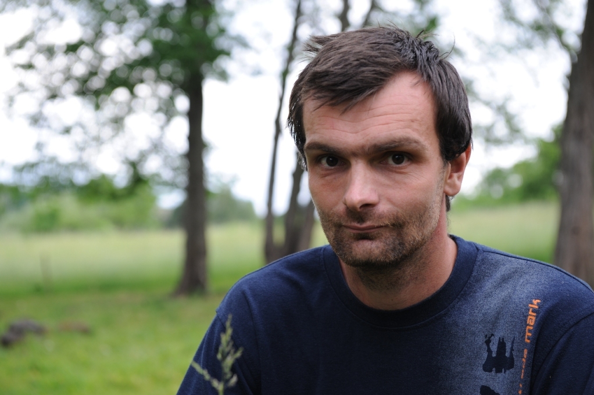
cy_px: 198
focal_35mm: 70
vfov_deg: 19.4
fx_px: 1154
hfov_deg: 28.9
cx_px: 297
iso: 200
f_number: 4.5
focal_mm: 70
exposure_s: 1/80
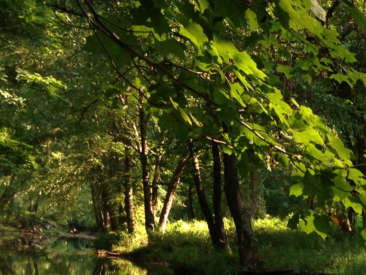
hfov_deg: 19.3
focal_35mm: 101
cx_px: 262
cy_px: 332
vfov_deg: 14.2
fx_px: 1068
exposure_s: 1/120
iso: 100
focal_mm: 4.13
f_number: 2.4
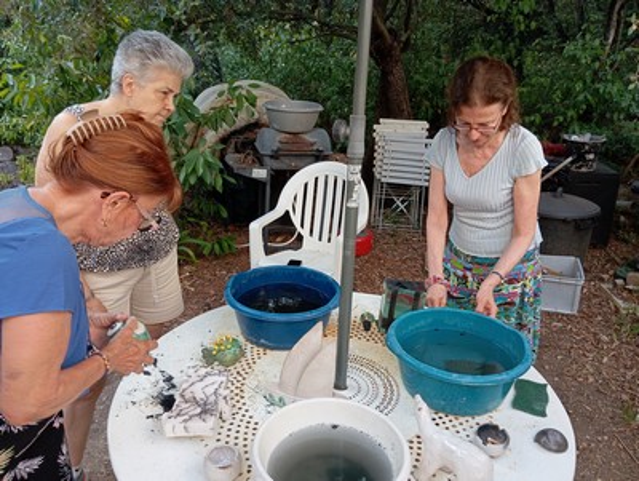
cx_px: 320
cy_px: 240
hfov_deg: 63.4
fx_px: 517
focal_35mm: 28
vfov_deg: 49.8
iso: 105
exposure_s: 1/50
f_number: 1.8
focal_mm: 4.22
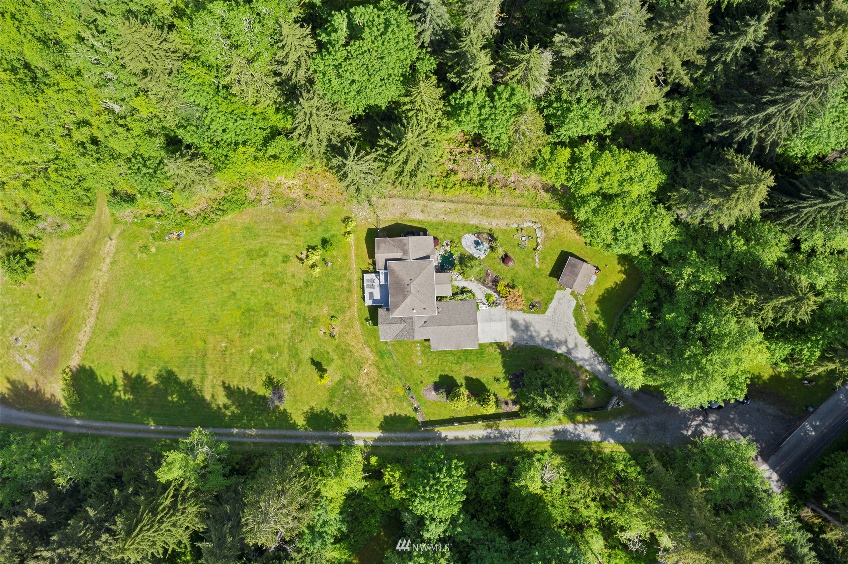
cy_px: 282
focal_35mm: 28
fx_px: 659
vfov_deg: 46.4
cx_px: 424
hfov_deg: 65.5
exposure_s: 1/160
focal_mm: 10.26
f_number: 8
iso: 100
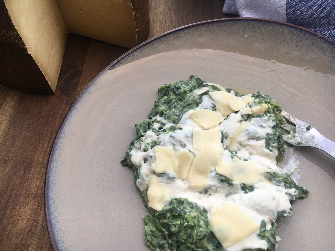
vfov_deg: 48.2
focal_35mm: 29
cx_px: 168
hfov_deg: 61.7
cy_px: 126
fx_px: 281
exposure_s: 1/100
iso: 40
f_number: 2.2
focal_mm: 4.15
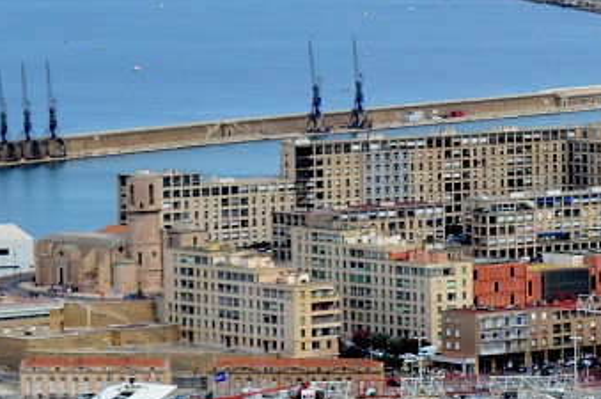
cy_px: 244
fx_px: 5151
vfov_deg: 4.4
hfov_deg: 6.6
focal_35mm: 309
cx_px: 737
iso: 1100
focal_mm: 70
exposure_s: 1/8000
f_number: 4.5
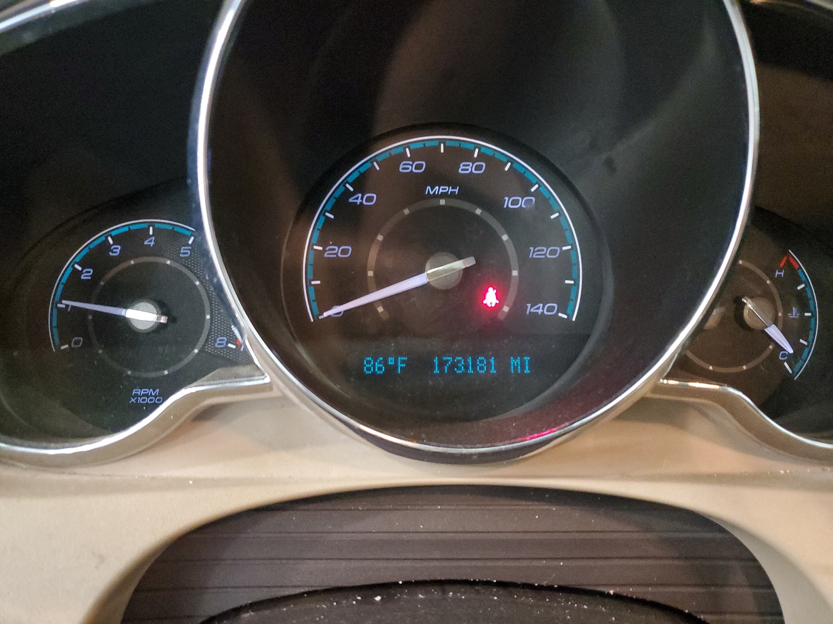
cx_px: 416
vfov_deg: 53.1
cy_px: 312
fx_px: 626
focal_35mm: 26
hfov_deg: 67.3
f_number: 1.5
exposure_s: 1/15
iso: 694
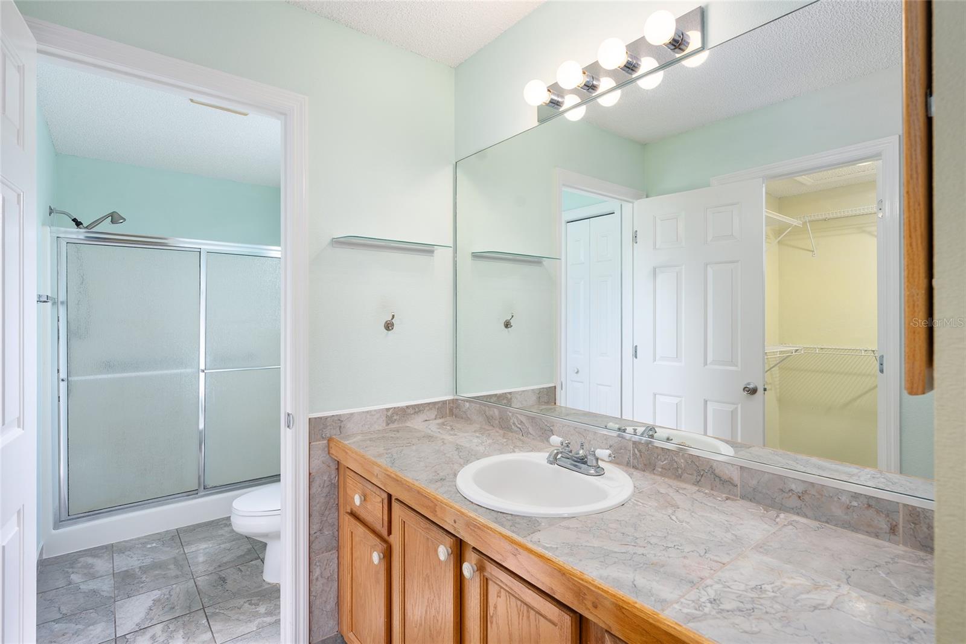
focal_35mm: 18
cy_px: 322
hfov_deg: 90.0
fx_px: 483
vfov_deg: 67.4
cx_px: 483
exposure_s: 1/13
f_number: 7.1
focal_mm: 18
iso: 160
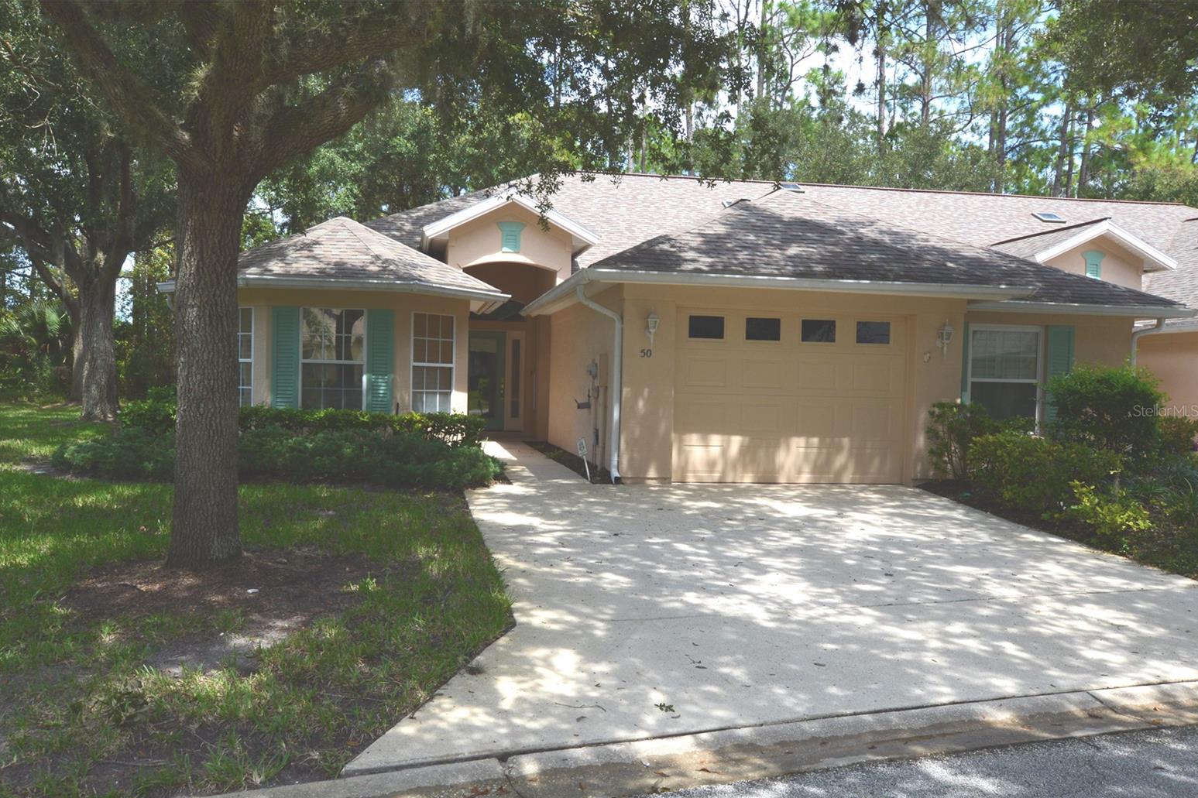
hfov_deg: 60.3
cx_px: 582
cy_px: 411
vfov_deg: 42.3
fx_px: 1031
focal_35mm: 31
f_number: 10
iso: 400
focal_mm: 20
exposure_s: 1/200
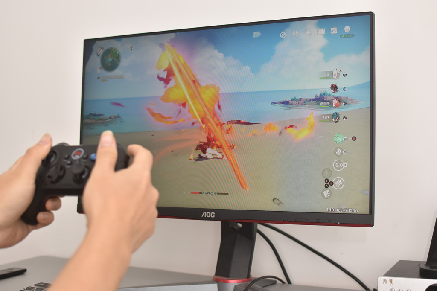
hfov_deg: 37.9
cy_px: 146
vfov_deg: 25.7
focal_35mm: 52
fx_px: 637
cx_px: 218
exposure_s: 1/200
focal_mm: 35
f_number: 3.2
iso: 250
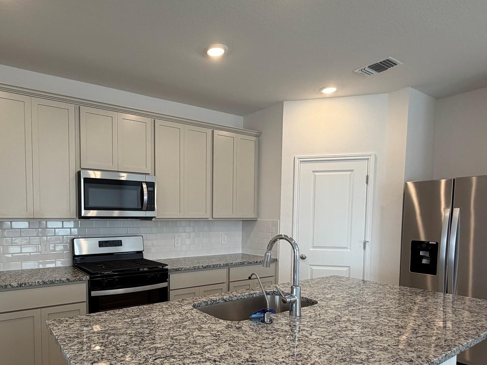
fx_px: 324
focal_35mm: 23
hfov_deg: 72.5
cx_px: 177
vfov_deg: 57.9
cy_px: 236
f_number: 2.2
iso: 160
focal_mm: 2.22
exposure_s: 1/120
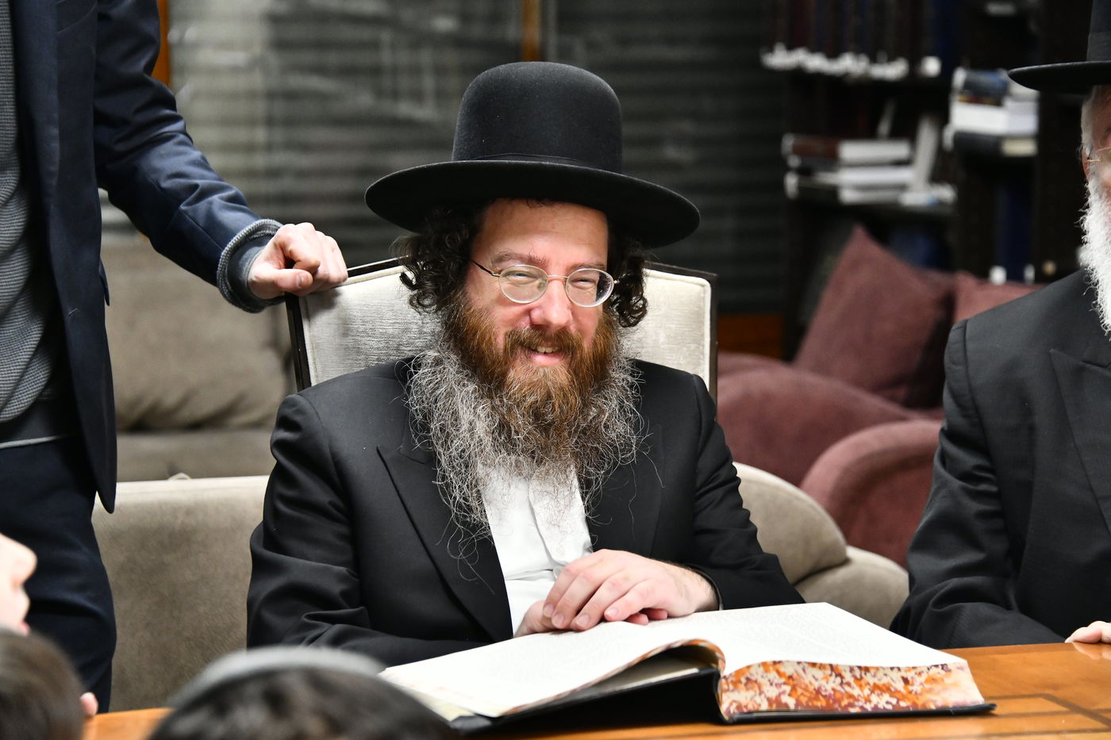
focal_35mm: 122
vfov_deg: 11.2
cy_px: 370
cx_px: 556
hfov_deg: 16.8
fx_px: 3764
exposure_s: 1/125
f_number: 5.6
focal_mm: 122
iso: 2500
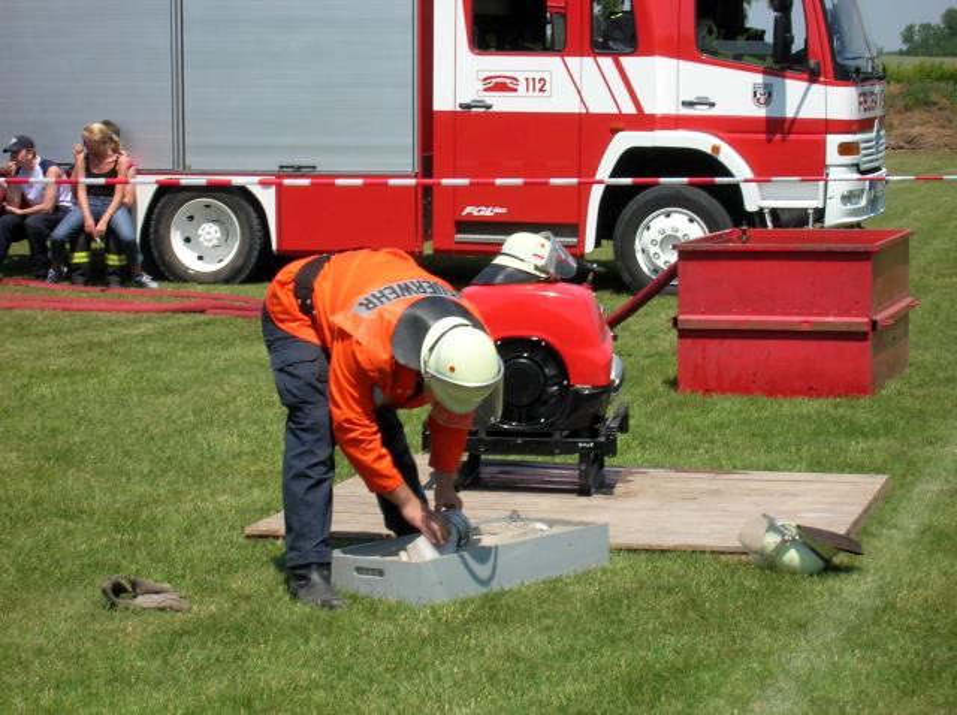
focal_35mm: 102
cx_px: 478
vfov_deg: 14.5
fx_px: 2816
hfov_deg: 19.3
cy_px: 358
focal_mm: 17.1
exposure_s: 1/140
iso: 50
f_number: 8.2
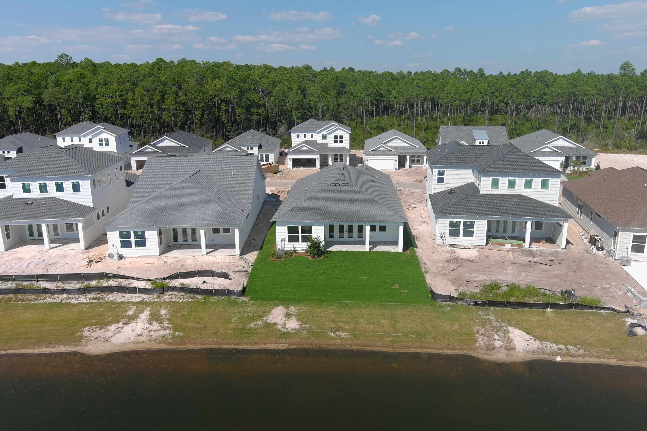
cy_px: 216
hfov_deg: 63.7
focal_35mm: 29
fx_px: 521
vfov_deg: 45.0
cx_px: 324
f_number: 2.8
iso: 100
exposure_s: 1/1600
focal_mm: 10.08
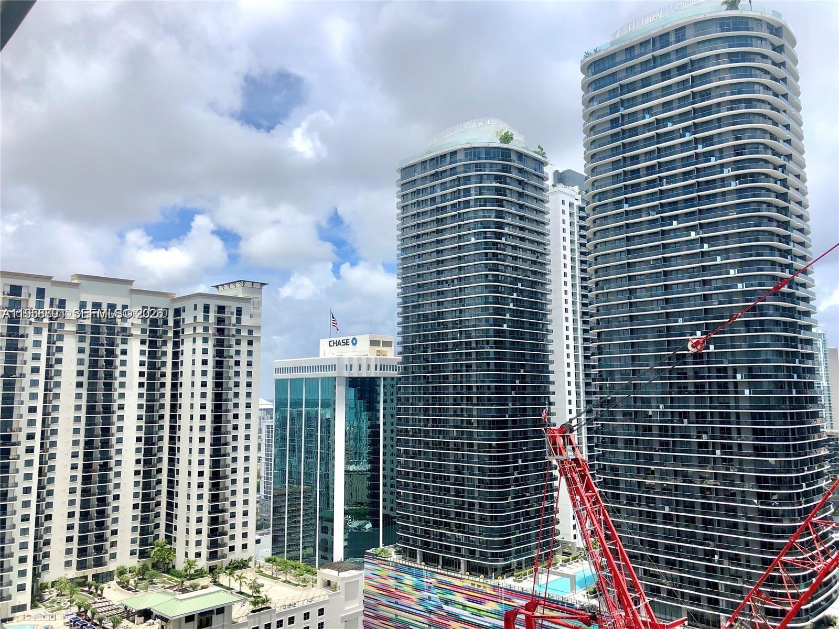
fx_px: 679
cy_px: 314
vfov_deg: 49.7
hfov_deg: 63.4
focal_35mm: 28
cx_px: 420
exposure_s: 1/3040
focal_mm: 4
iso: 20
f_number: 1.8
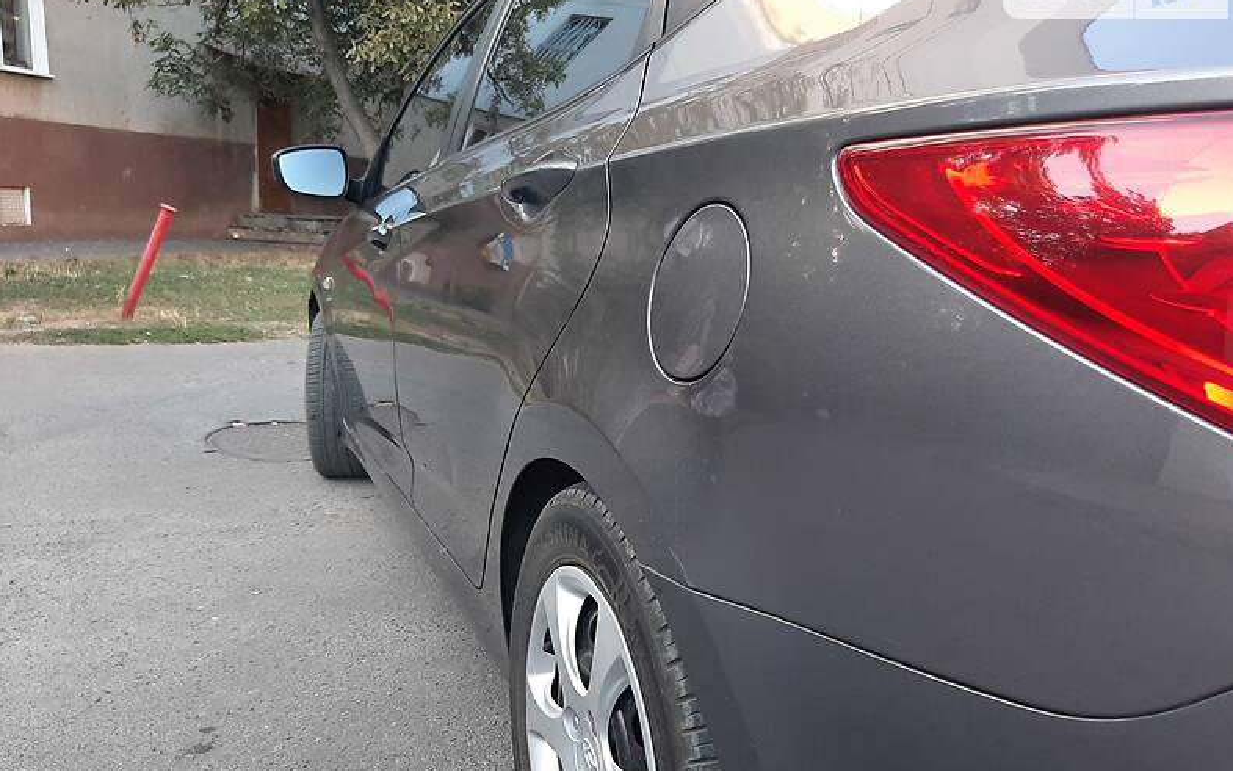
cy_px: 403
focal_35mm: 28
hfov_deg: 66.5
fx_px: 941
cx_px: 625
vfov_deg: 44.5
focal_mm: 3.9
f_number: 1.7
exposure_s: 1/100
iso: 50
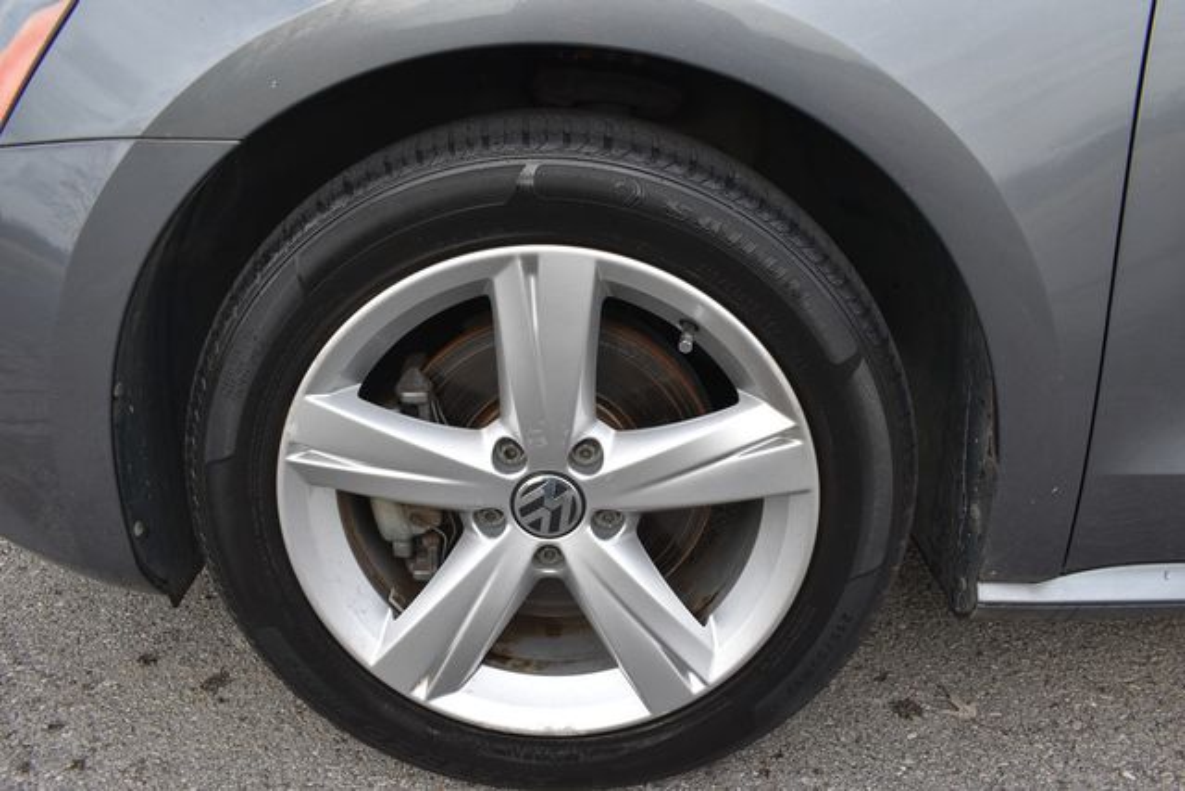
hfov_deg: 67.4
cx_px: 592
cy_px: 396
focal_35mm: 27
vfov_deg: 48.0
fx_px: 889
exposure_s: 1/250
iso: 200
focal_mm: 18
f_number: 7.1
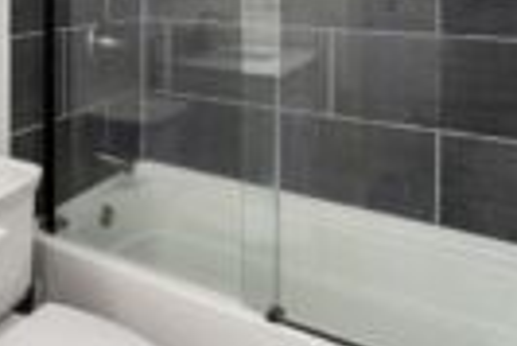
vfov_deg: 31.7
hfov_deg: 42.7
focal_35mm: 39
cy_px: 2
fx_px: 561
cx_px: 0
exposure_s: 1/60
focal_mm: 13
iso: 160
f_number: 7.1
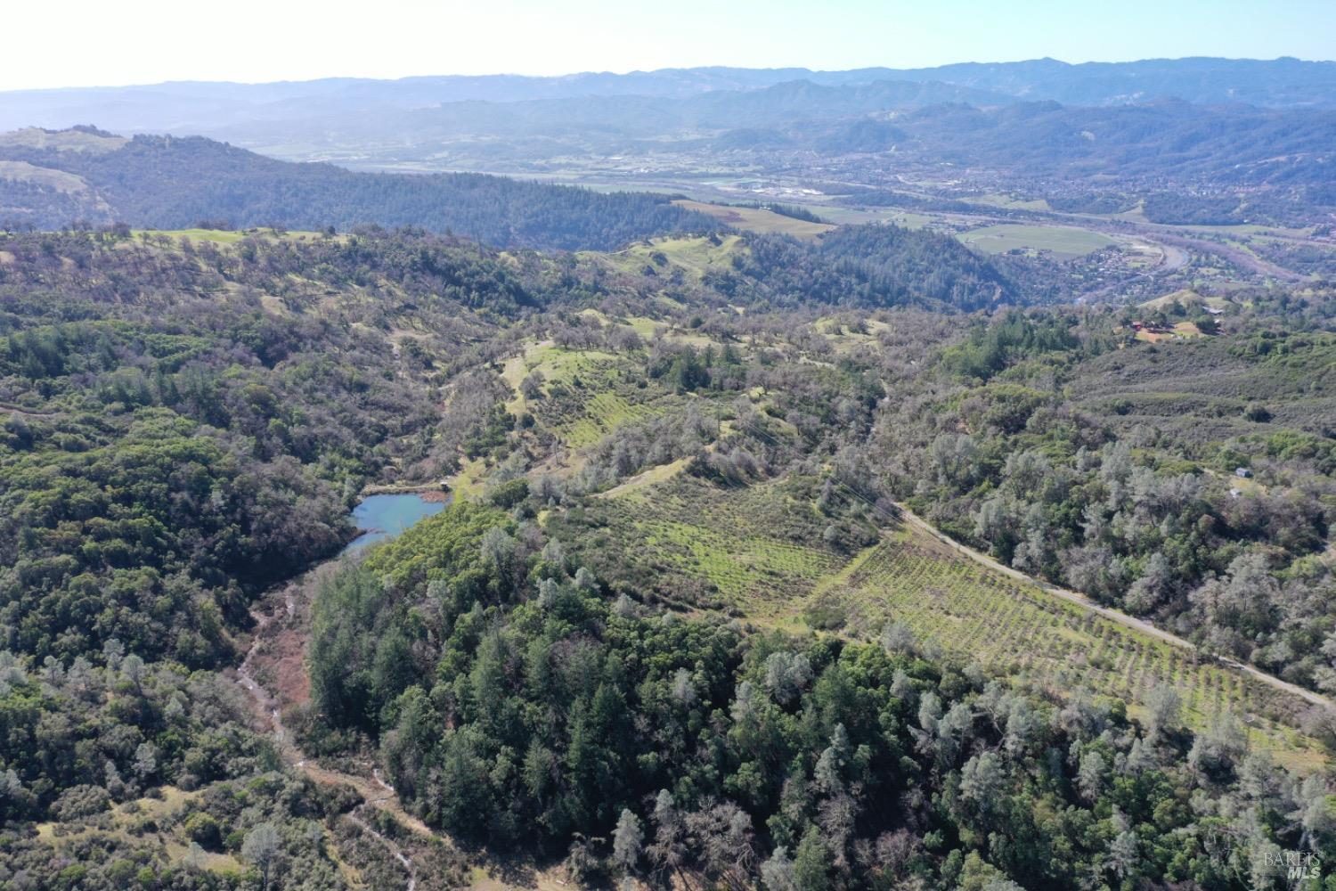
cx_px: 668
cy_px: 446
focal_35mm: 28
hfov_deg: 65.5
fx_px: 1039
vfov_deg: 46.4
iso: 100
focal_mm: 10.26
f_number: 5.6
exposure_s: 1/240
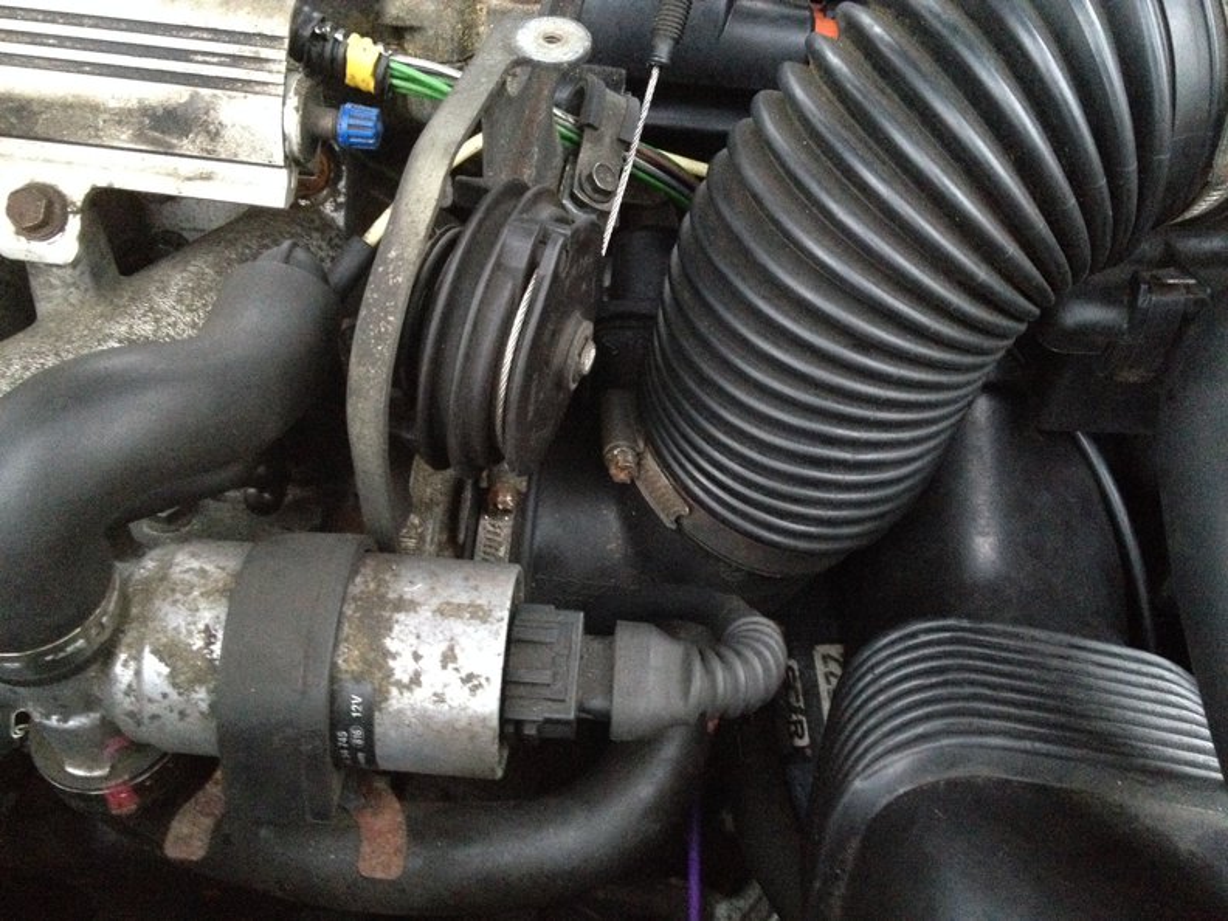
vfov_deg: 40.7
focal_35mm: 35
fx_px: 1242
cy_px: 460
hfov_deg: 52.6
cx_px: 614
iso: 800
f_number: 2.4
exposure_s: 1/15
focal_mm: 4.28
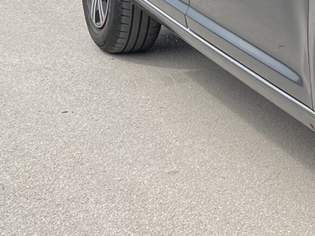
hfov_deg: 14.1
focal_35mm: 115
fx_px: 1046
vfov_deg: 12.7
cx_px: 648
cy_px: -3
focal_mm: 5.7
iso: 50
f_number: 1.5
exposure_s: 1/1468
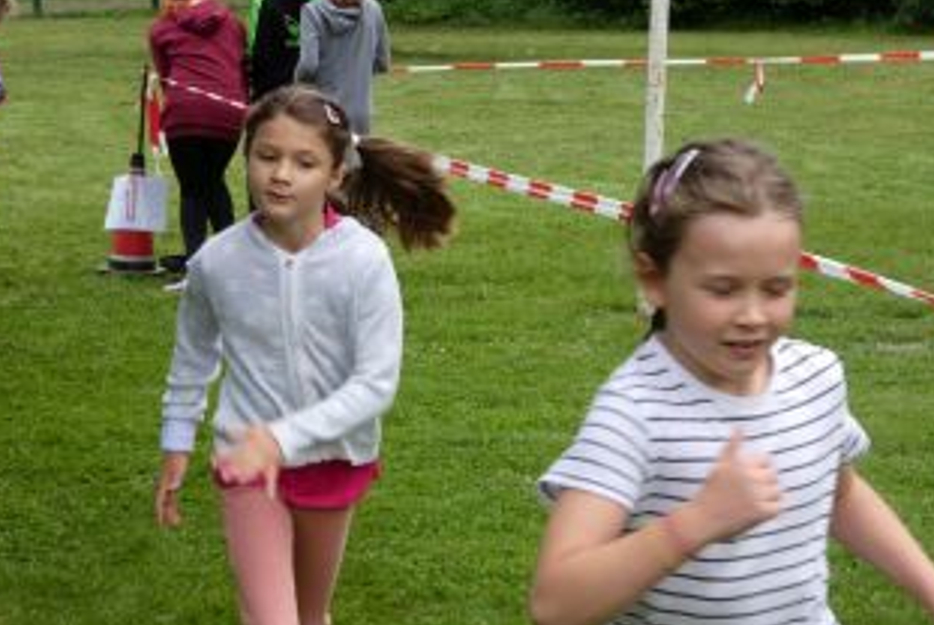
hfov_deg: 14.3
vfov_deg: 9.6
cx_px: 465
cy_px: 364
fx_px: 3713
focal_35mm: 143
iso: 80
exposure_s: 1/160
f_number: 4.9
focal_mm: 19.2
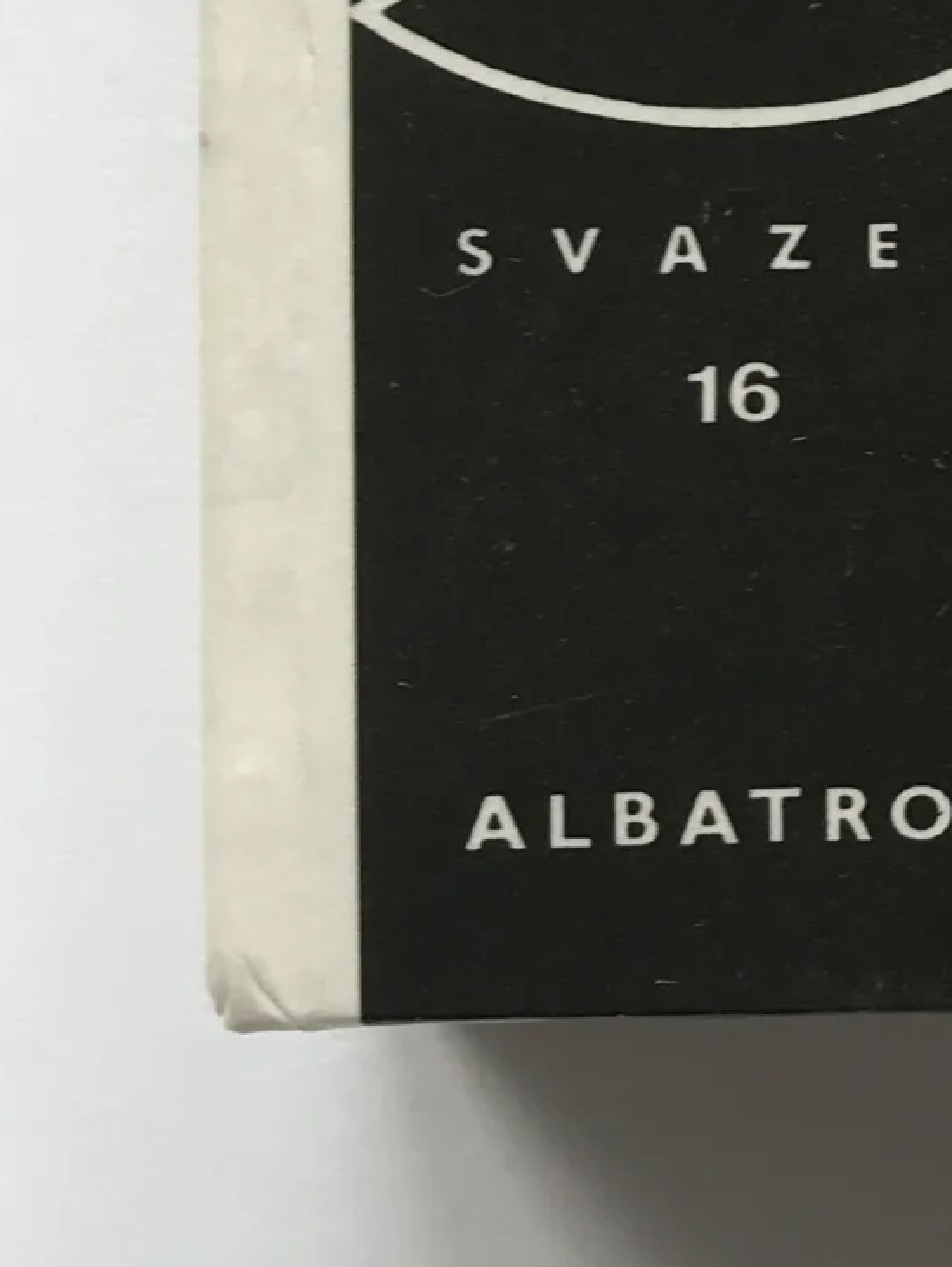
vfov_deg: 19.9
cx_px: 1571
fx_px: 3590
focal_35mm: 98
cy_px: 400
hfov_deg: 13.8
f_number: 1.8
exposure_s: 1/99
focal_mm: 3.99
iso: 20
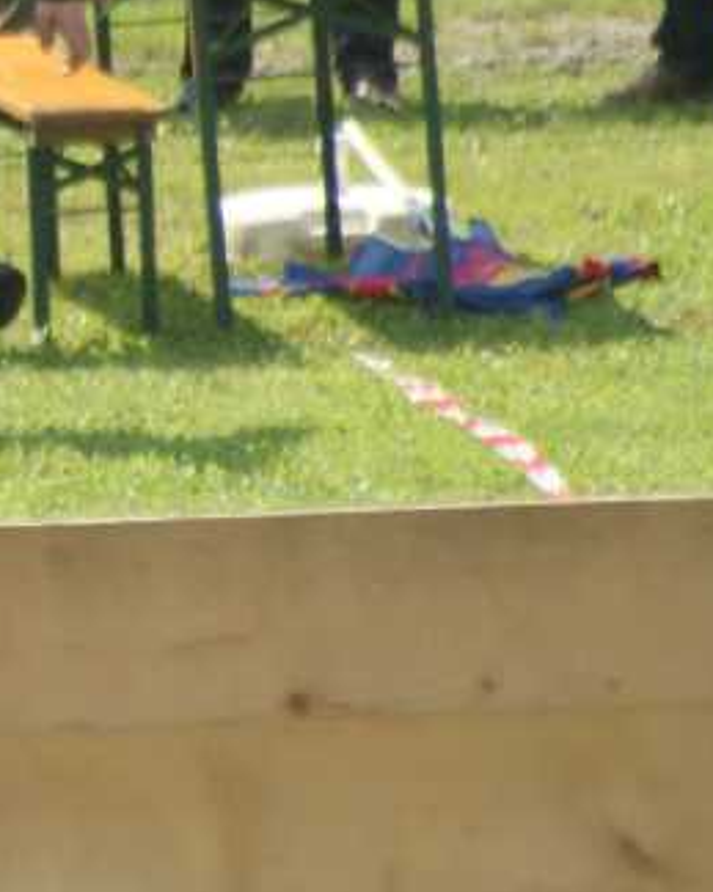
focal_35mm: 1011
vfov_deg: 1.9
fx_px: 26680
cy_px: 47
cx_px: -429
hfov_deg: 1.5
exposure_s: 1/500
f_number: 5.6
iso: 200
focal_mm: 200
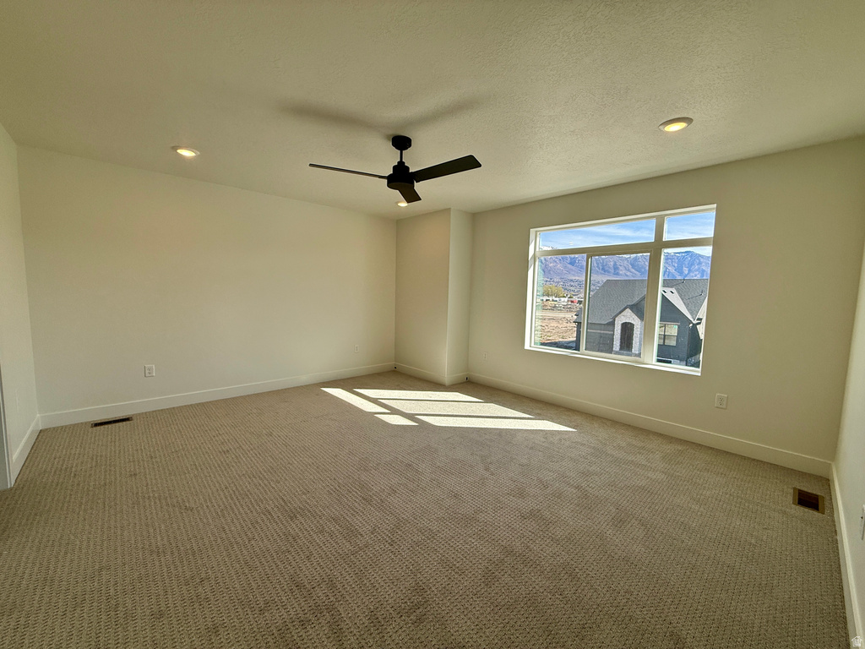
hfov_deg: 102.1
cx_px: 432
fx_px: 350
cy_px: 324
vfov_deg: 85.7
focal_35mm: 14
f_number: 2.2
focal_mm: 2.22
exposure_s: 1/549
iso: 64
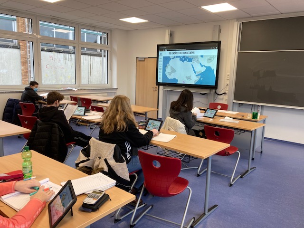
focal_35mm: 28
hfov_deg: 63.4
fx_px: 246
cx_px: 152
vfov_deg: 49.7
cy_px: 114
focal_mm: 3.99
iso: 40
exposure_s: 1/50
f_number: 1.8
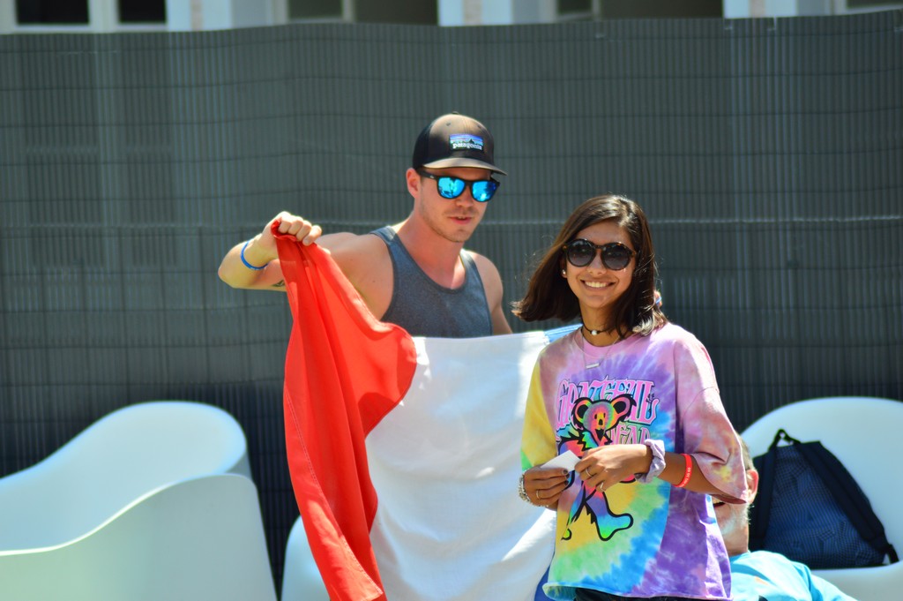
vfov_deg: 4.9
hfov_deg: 7.4
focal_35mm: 278
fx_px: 6955
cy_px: 300
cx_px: 452
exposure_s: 1/640
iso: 200
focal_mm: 185
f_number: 4.5
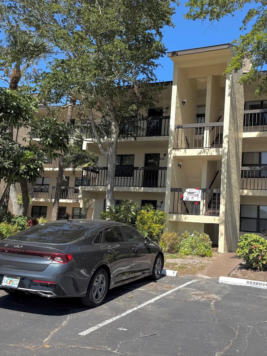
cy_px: 175
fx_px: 339
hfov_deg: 42.3
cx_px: 180
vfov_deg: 55.3
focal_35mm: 33
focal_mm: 6.76
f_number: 1.78
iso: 80
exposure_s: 1/4673
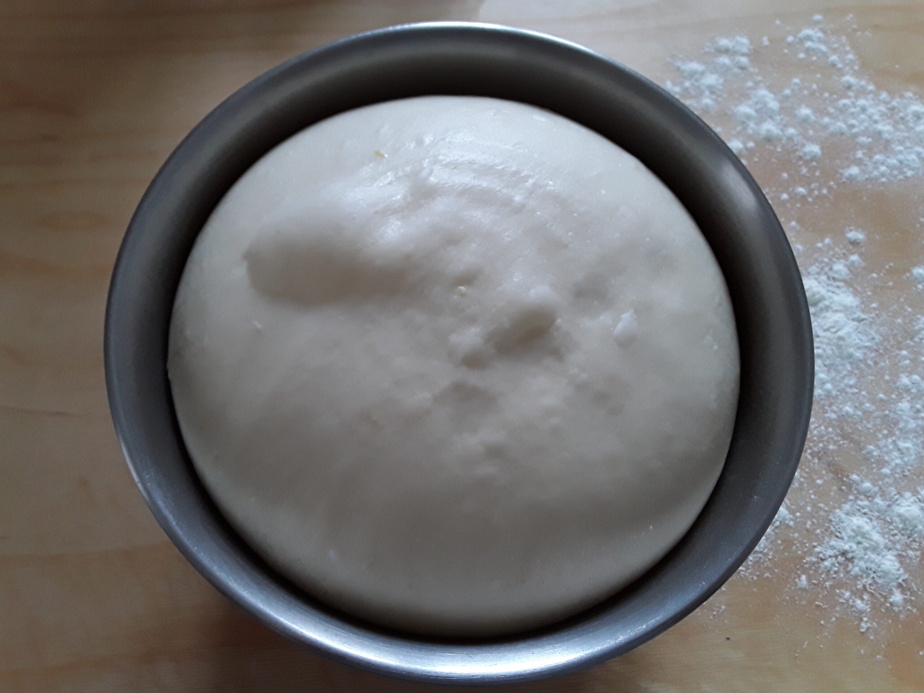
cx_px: 462
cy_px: 346
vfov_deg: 51.4
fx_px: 721
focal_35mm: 27
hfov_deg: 65.3
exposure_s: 1/33
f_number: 1.9
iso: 125
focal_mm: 2.91
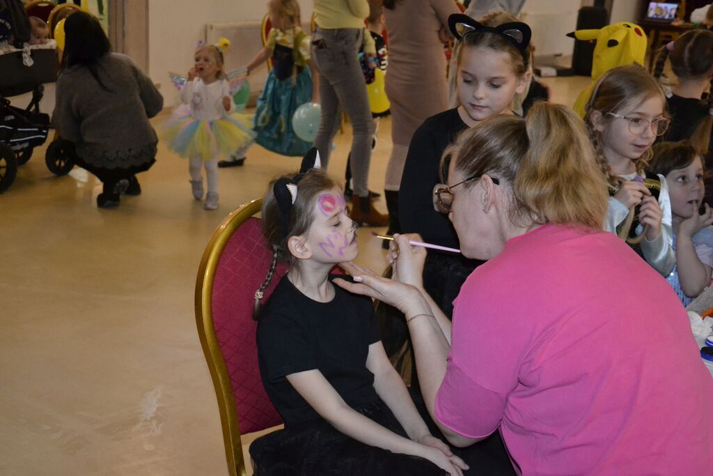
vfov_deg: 29.9
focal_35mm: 45
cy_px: 238
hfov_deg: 43.6
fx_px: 891
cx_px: 356
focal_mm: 30
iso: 3200
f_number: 4.2
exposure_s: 1/60
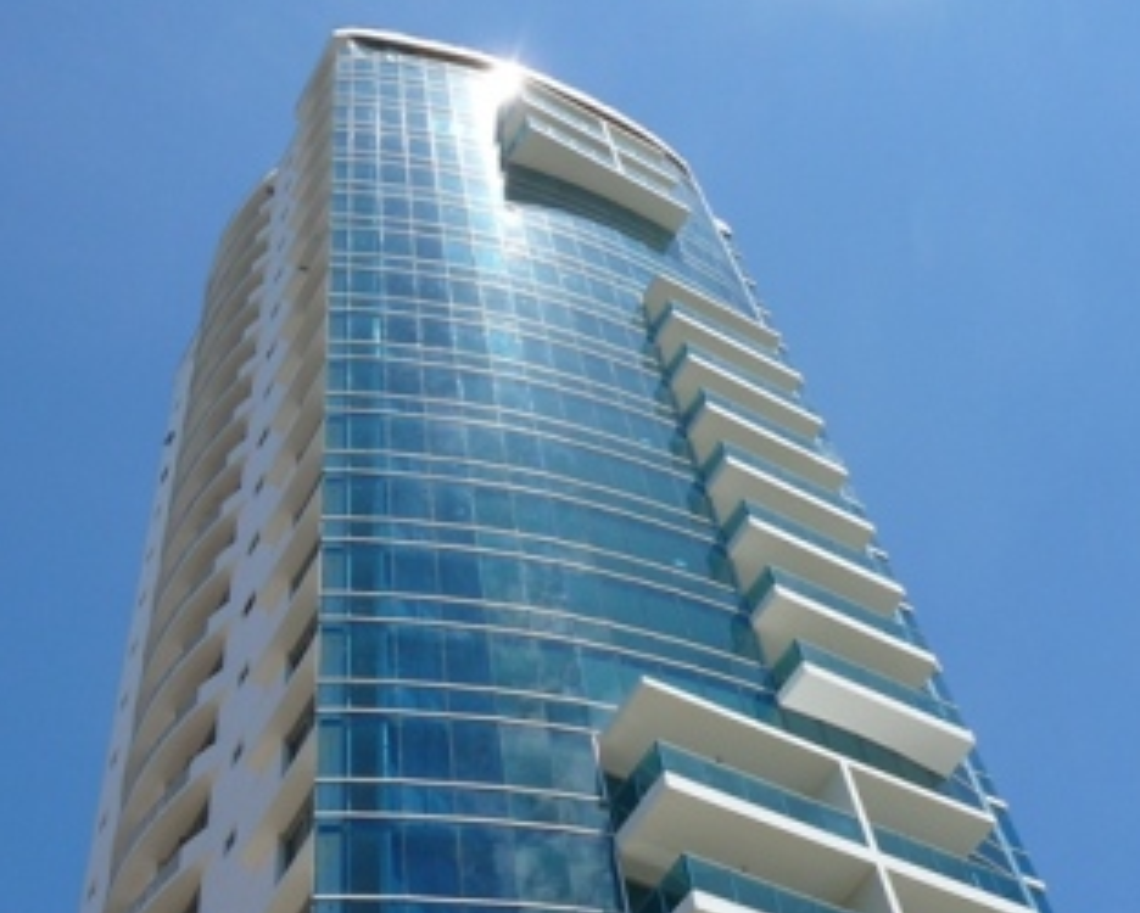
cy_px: 617
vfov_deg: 30.6
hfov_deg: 38.0
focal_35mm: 49
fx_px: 1654
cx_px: 603
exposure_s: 1/500
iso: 80
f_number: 5
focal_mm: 5.2
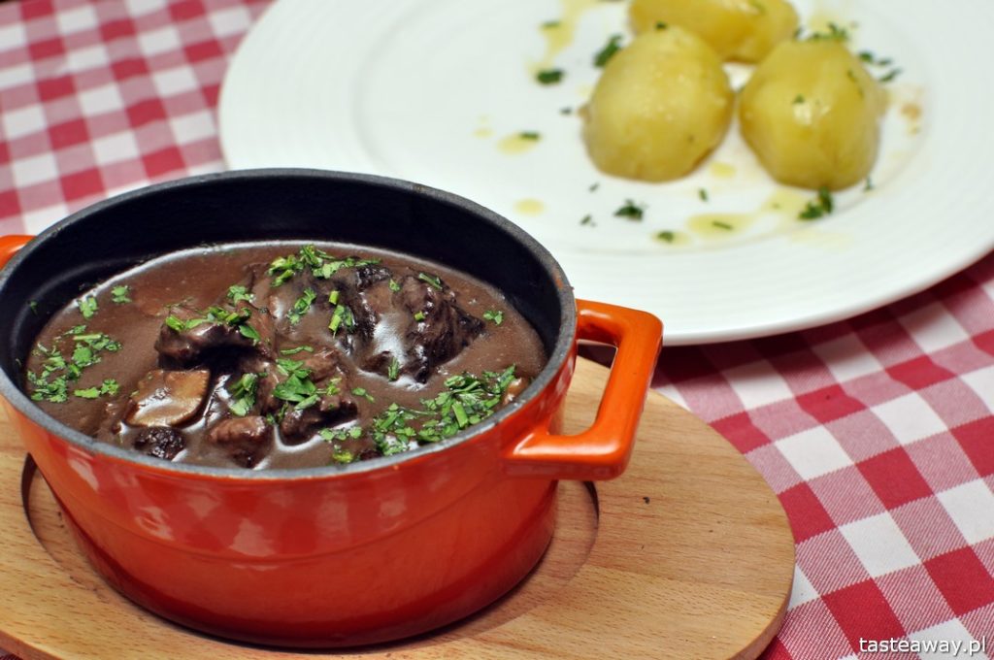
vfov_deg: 25.7
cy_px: 330
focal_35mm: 52
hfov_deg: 37.9
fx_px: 1448
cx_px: 497
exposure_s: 1/60
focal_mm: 35
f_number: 8
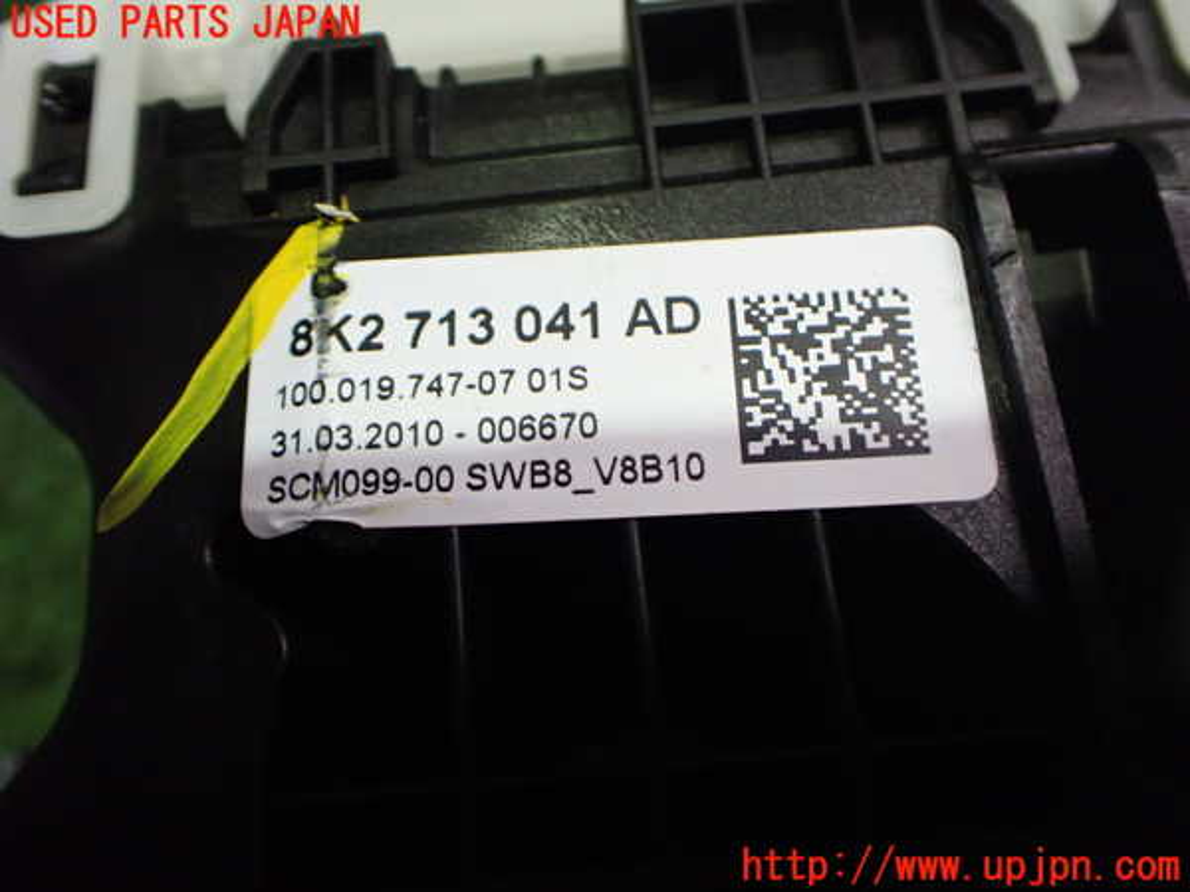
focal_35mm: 30
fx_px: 1031
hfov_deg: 60.0
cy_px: 446
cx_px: 595
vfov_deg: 46.8
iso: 800
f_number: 2.3
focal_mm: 5.4
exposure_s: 1/60
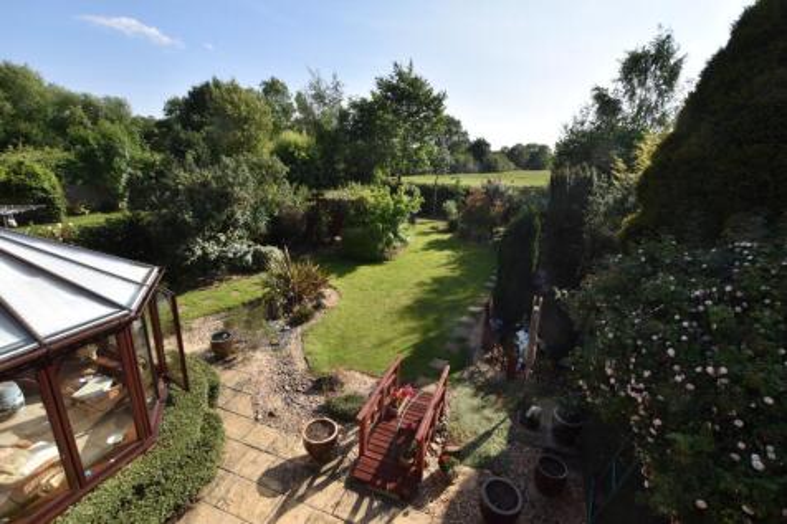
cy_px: 262
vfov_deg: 77.3
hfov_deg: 100.4
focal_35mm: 15
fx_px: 328
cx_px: 394
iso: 100
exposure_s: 1/250
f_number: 8
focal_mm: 10
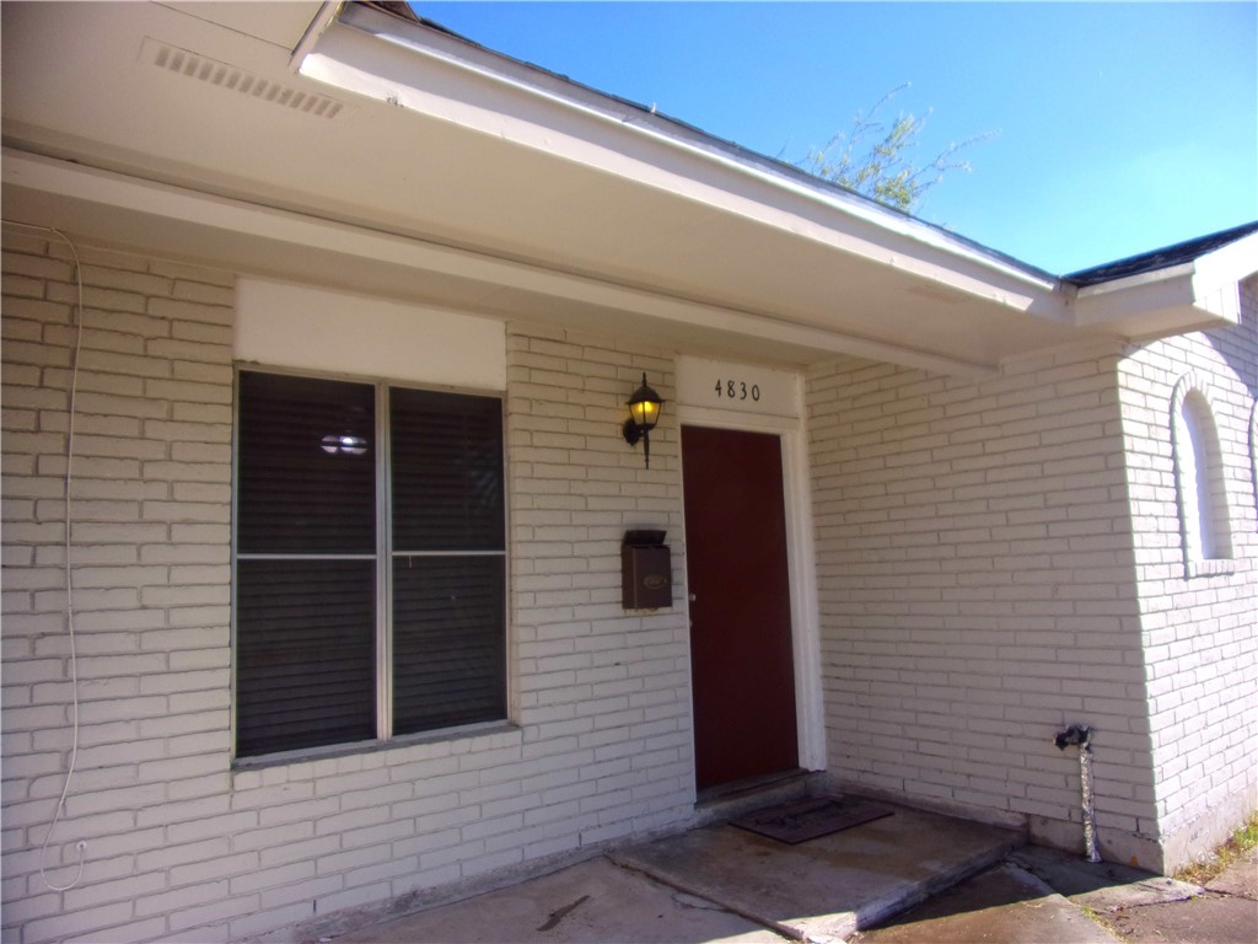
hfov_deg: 71.6
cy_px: 472
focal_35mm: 24
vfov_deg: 56.8
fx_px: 872
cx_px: 629
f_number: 3.3
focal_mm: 4.3
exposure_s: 1/680
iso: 80
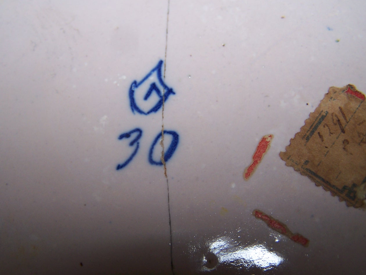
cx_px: 165
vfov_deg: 30.8
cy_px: 157
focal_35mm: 47
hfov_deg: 40.4
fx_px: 497
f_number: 2.8
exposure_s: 1/60
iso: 80
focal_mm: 6.3
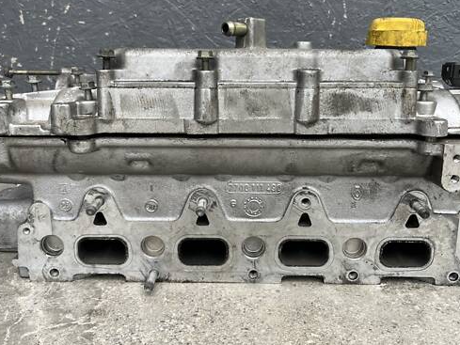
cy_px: 145
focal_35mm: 34
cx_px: 245
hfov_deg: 53.9
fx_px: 452
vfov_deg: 41.7
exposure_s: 1/310
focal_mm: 5.1
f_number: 1.6
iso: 50
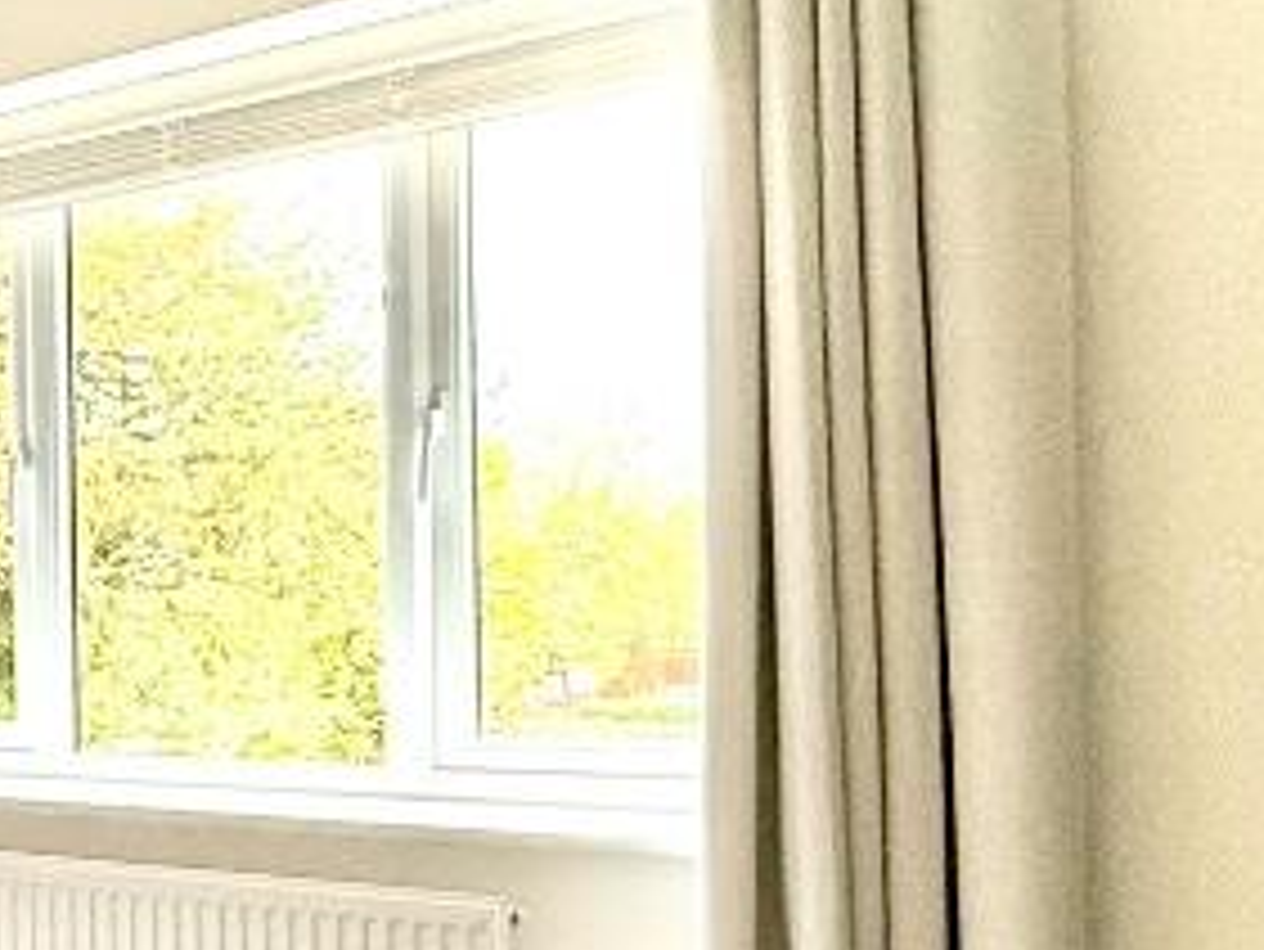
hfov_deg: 29.5
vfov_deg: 28.4
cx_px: -414
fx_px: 1863
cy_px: 635
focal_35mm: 51
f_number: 2.2
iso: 400
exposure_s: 1/100
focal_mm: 2.22
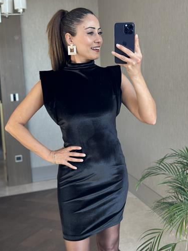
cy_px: 123
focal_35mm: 49
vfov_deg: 38.9
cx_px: 95
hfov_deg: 29.7
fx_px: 355
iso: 125
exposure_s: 1/112
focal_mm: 6.86
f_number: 1.78
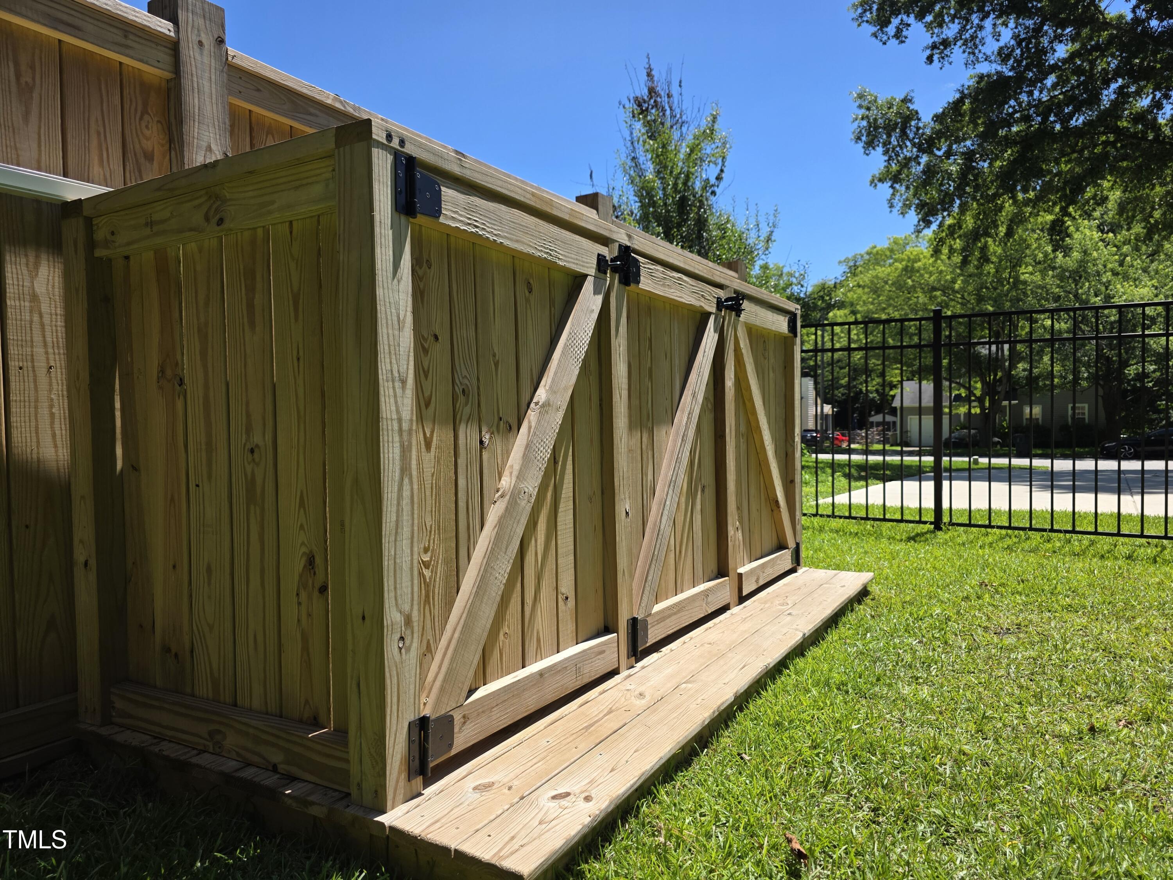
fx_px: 779
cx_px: 586
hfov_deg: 73.9
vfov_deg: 58.9
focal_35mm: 23
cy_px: 440
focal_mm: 6.3
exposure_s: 1/3788
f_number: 1.7
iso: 80
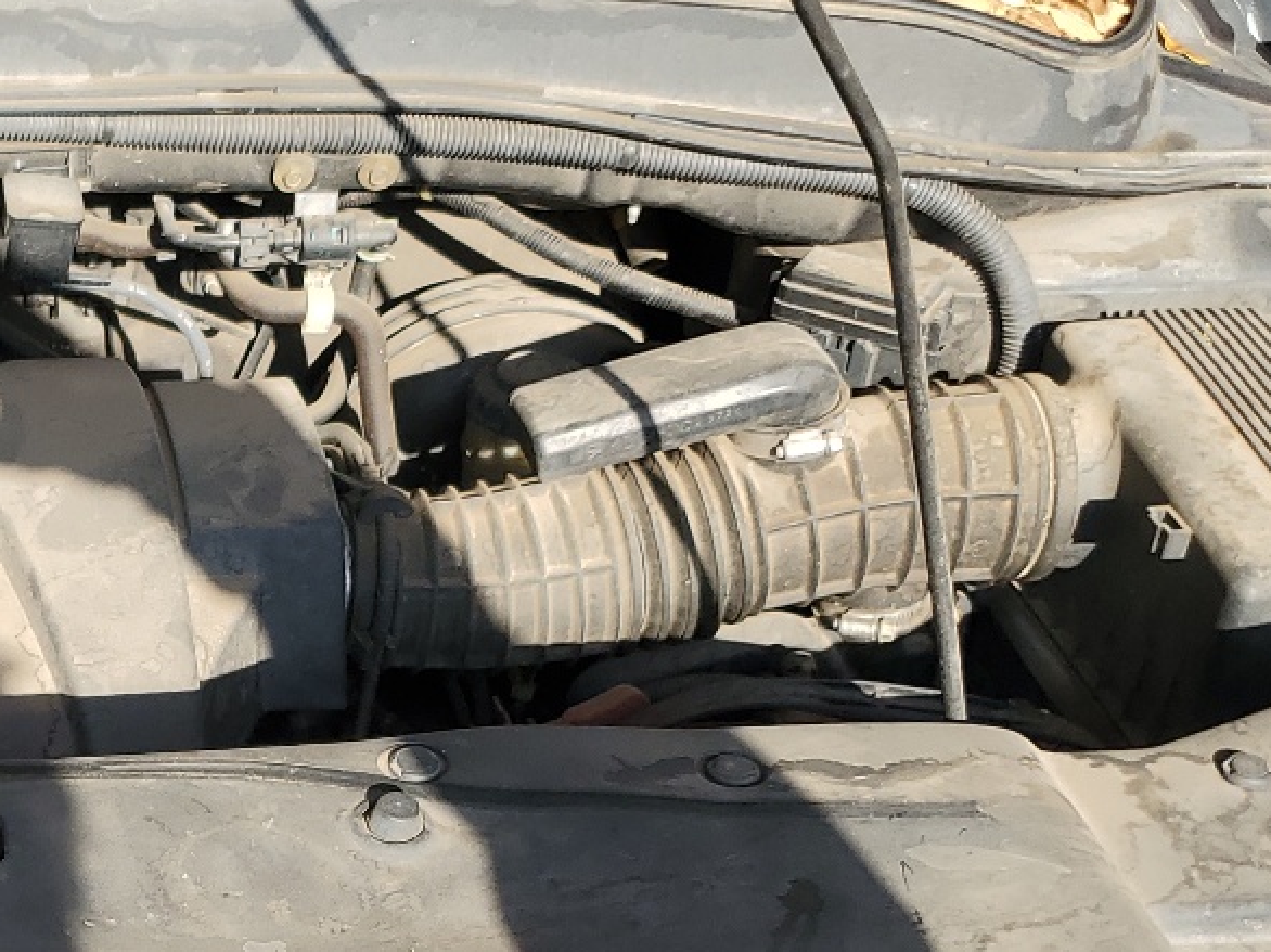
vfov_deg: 20.0
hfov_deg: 26.0
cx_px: -2
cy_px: 989
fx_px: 2606
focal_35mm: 71
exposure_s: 1/1000
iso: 50
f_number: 1.5
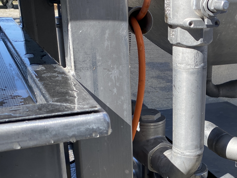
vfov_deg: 27.0
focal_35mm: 53
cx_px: 192
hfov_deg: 34.9
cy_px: 144
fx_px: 363
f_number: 1.8
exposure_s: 1/957
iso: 32
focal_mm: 4.25
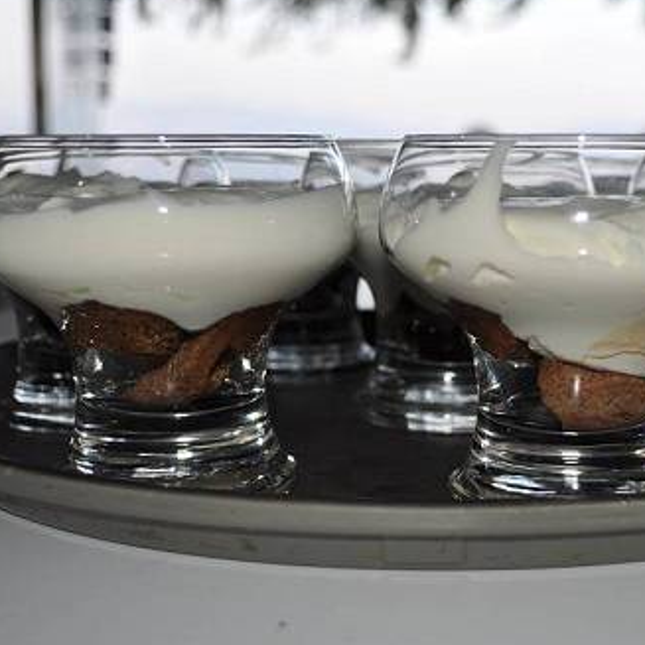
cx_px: 460
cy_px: 311
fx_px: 1237
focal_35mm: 59
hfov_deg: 28.9
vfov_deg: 29.2
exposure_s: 1/125
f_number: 4.5
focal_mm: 29
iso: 200
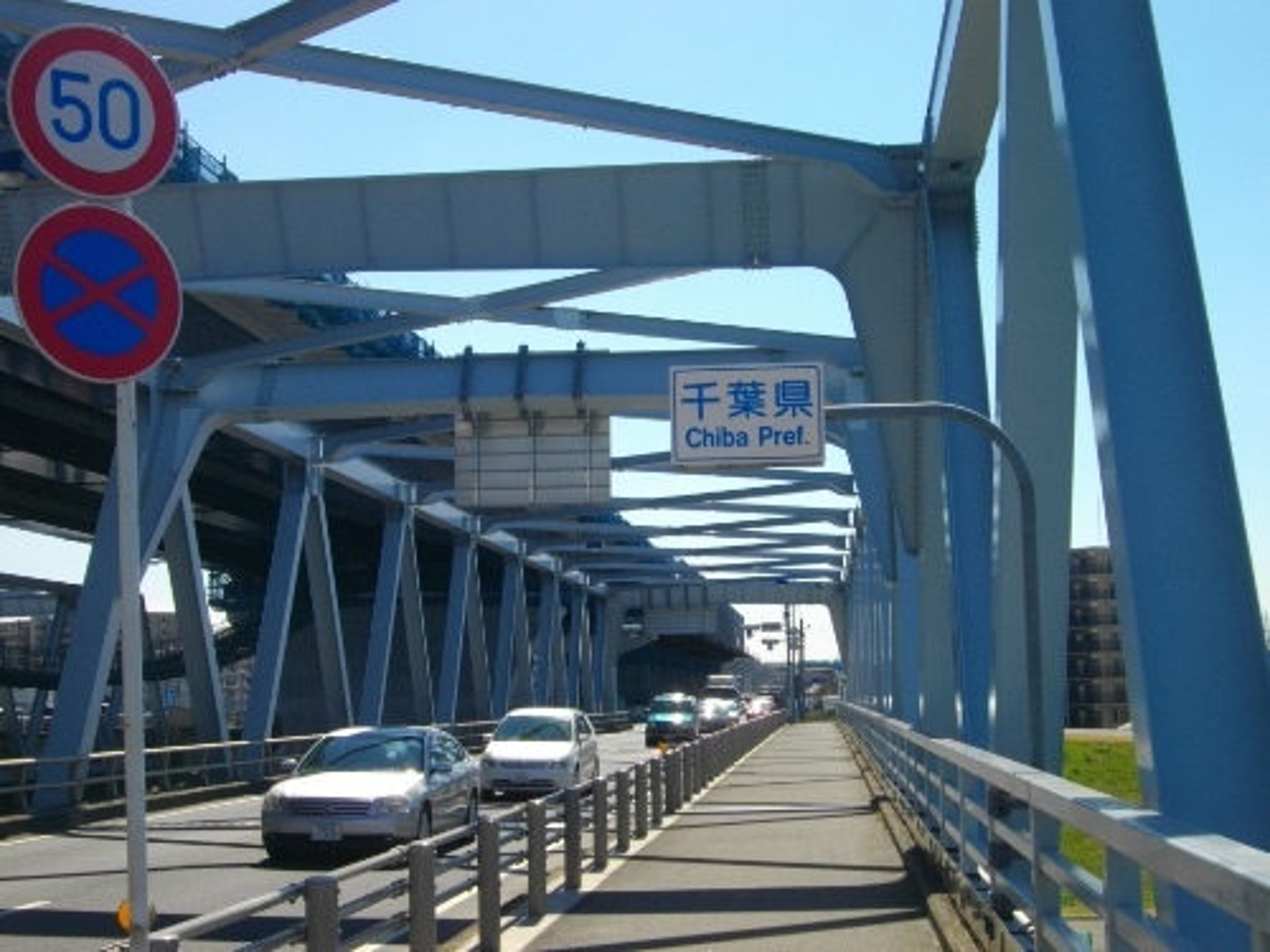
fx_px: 1834
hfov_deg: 38.2
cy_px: 476
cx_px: 635
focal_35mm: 50
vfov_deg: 29.1
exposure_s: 1/320
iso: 100
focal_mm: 8.8
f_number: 7
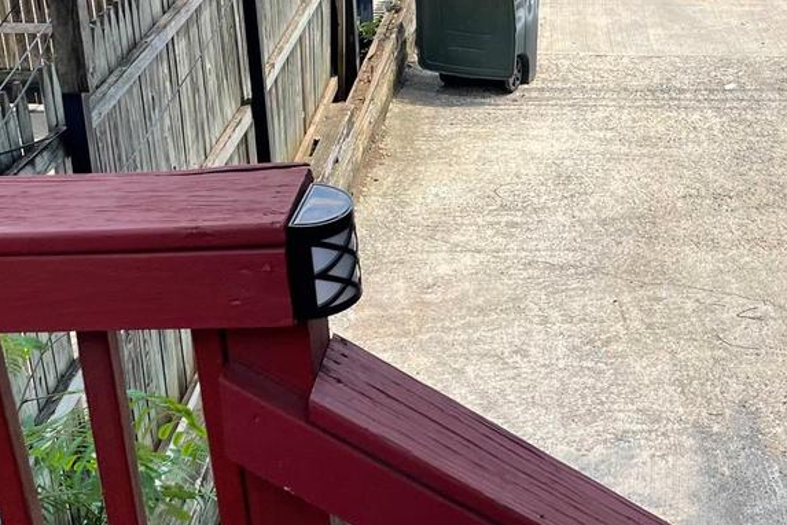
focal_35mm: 68
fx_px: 1486
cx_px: 657
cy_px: 102
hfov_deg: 28.8
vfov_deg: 19.8
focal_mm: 4.2
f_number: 1.6
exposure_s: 1/1033
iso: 32
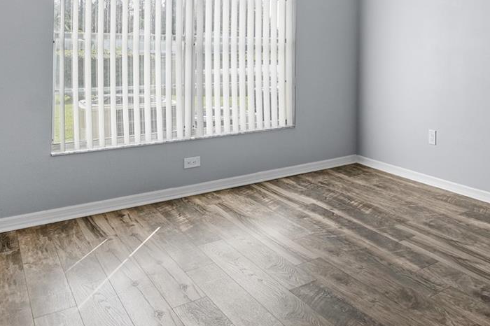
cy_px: 53
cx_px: 401
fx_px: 435
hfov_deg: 54.2
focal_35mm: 32
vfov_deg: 39.1
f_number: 8
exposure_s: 1/125
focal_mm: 14
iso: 400
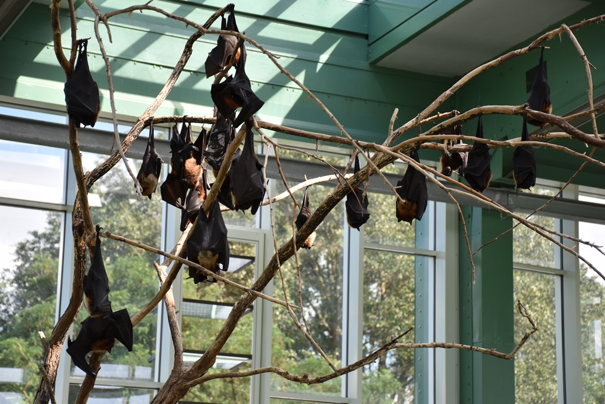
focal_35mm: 112
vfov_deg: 12.2
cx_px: 302
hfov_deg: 18.2
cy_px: 202
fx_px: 1891
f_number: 5.6
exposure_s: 1/500
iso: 320
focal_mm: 75
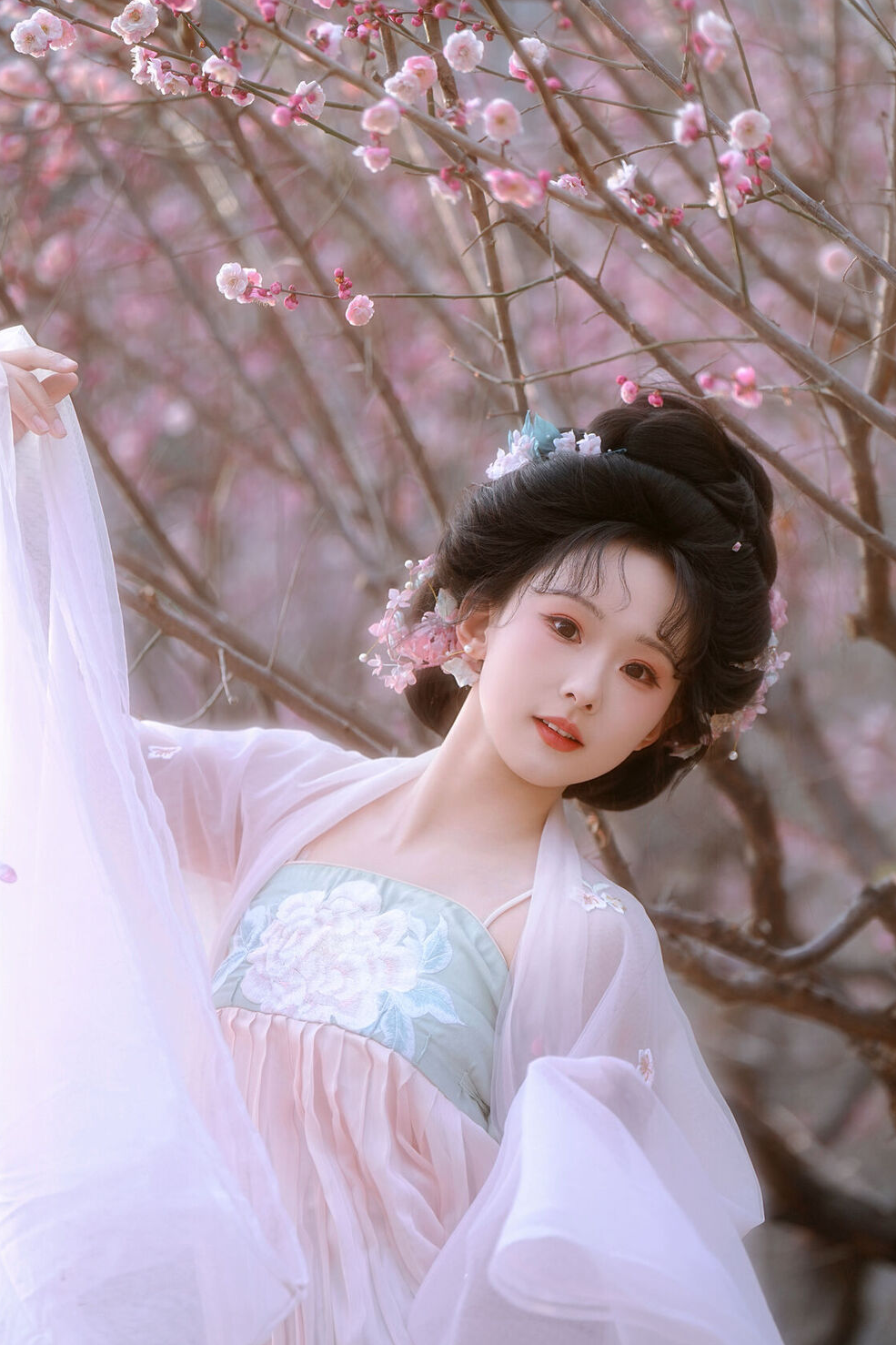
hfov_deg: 9.4
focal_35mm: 146
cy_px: 708
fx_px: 5452
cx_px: 473
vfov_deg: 14.1
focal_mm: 137
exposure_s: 1/400
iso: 320
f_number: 2.8
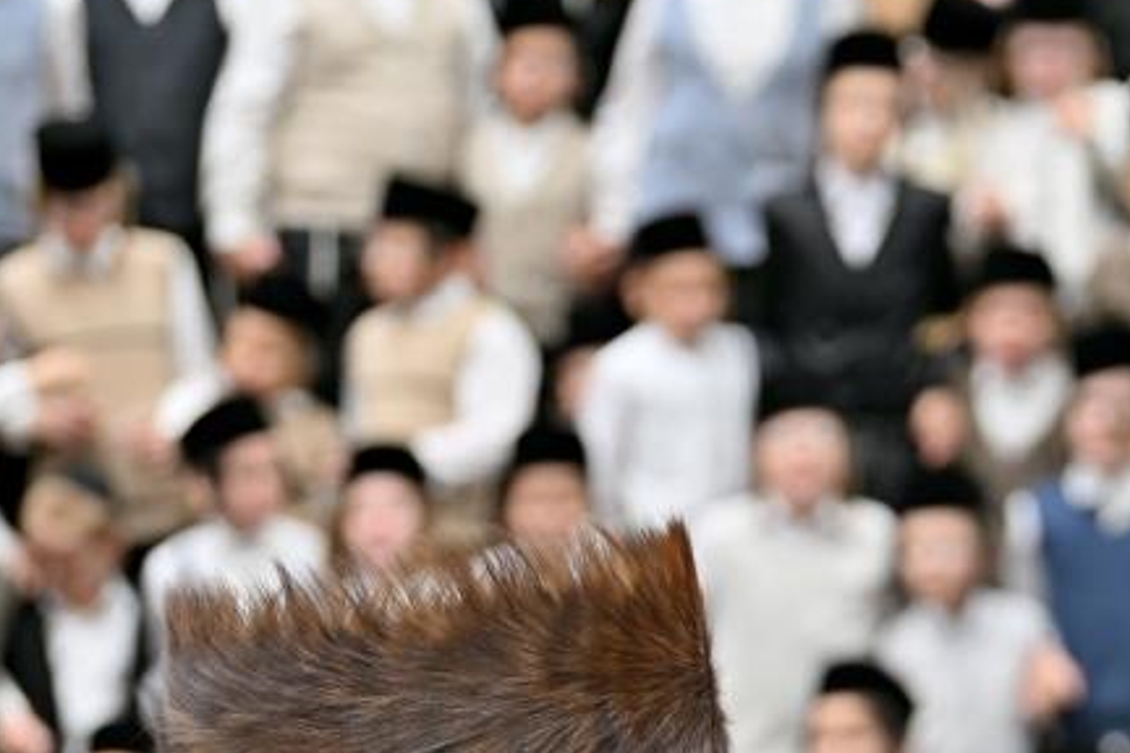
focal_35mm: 242
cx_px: 1114
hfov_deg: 8.5
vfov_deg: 5.7
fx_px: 7596
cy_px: 728
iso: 160
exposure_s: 1/160
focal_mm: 102
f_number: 2.8
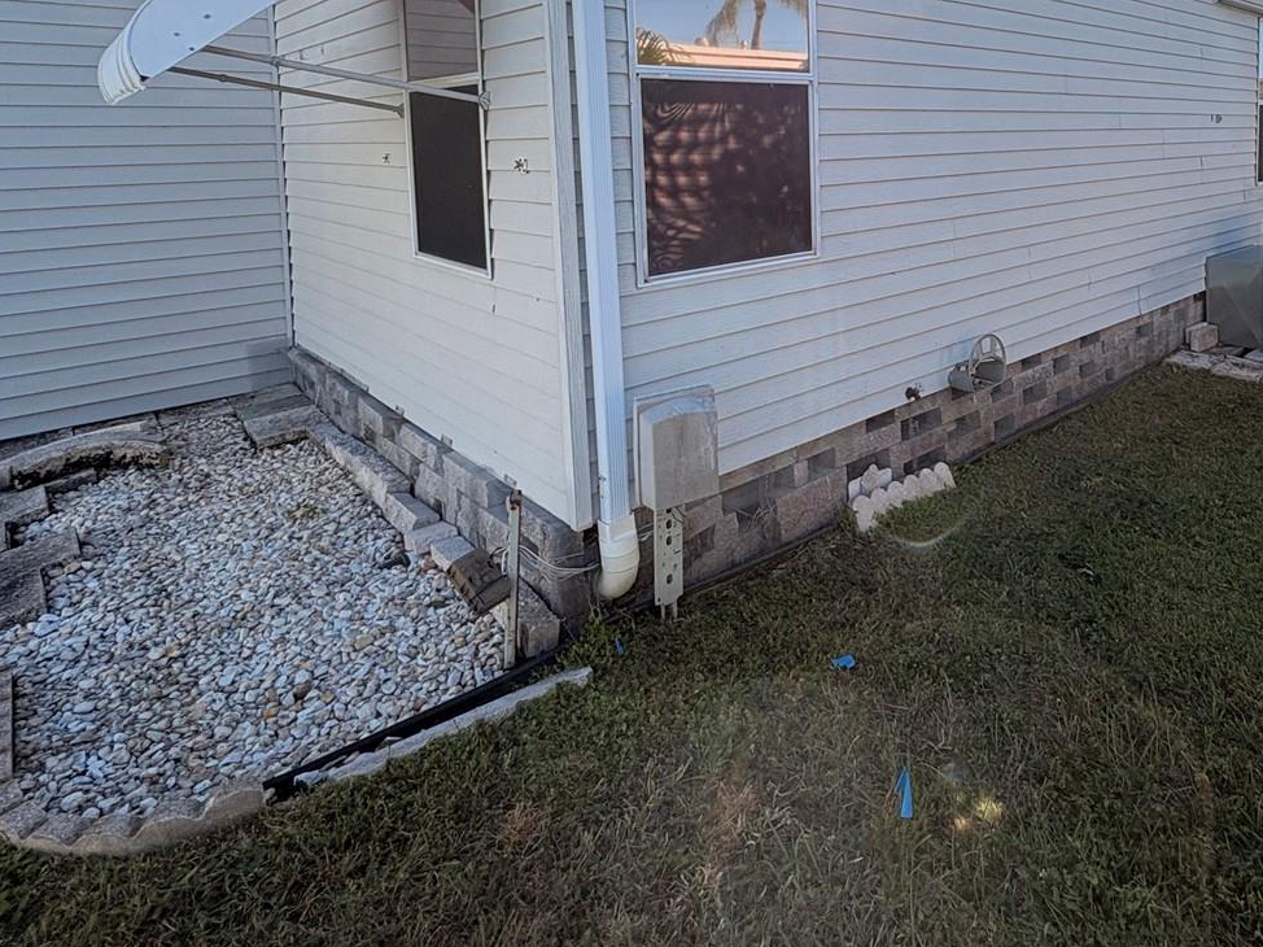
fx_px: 839
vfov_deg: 55.0
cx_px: 880
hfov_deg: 70.9
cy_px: 196
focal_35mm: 23
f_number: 2.2
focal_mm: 2.22
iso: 50
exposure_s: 1/980
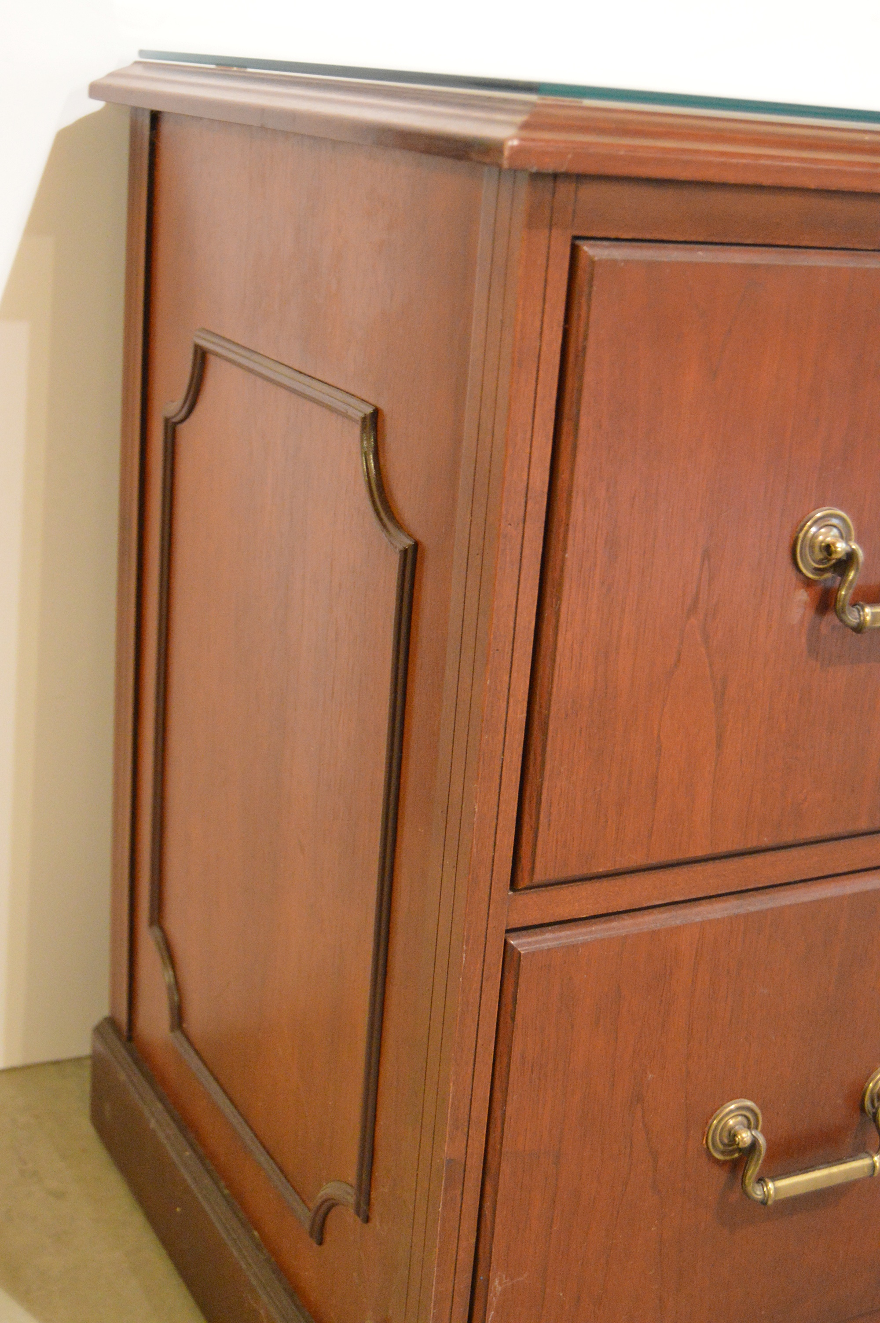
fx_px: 1763
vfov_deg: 41.1
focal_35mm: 48
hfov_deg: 28.0
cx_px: 440
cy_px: 662
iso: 3200
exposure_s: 1/6
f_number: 4.5
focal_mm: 32
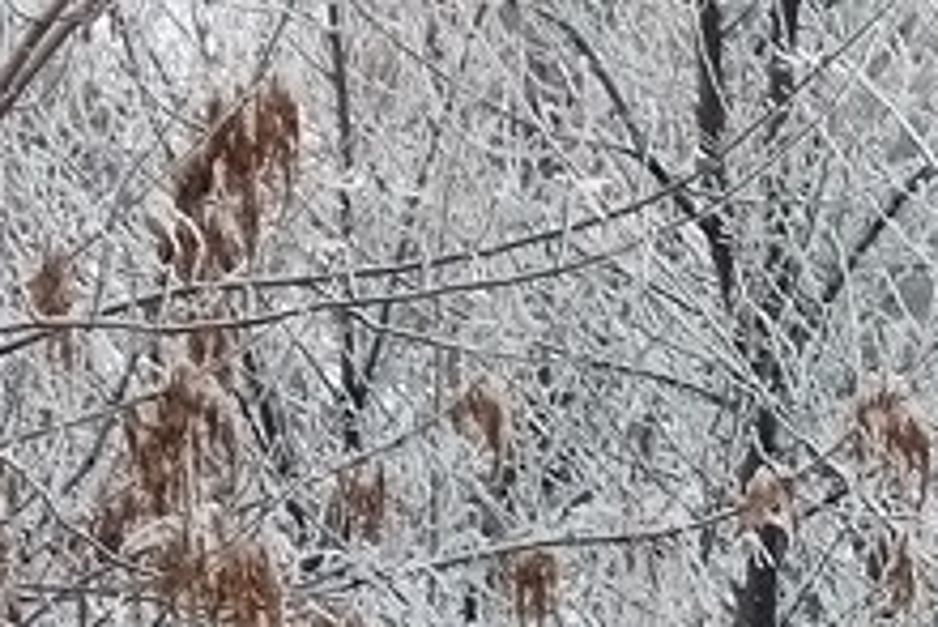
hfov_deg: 5.1
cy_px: 1348
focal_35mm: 393
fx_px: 10246
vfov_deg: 3.5
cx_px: 2298
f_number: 4
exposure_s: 1/500
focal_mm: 26.89
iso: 500
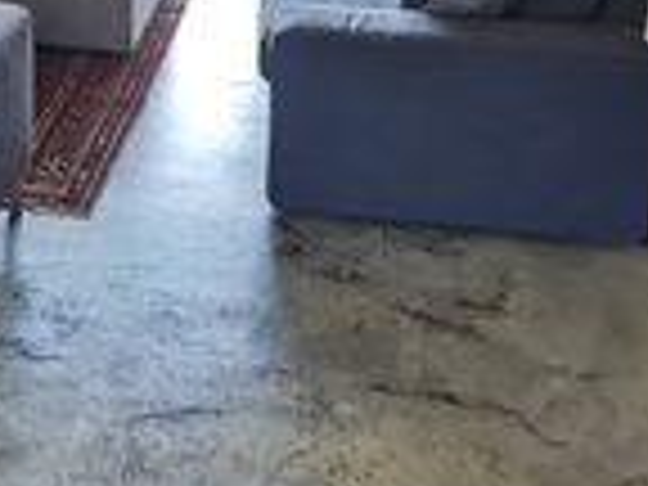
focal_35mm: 71
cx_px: 18
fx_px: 1329
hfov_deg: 26.1
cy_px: -171
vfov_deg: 19.0
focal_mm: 2.26
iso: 125
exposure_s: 1/100
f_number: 2.2
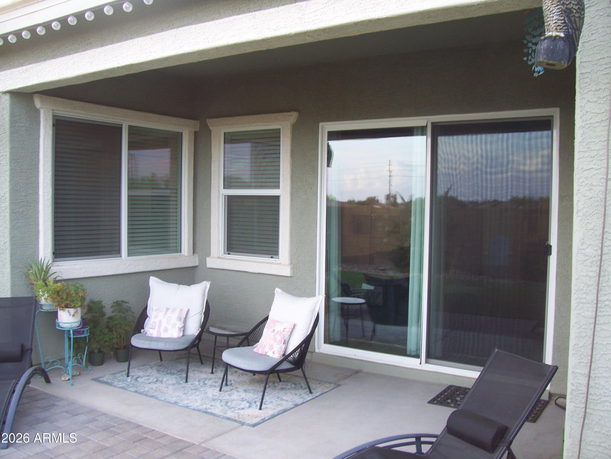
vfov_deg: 41.8
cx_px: 306
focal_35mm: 34
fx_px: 601
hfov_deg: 53.9
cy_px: 230
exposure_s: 1/80
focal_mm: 5.6
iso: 80
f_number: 2.7
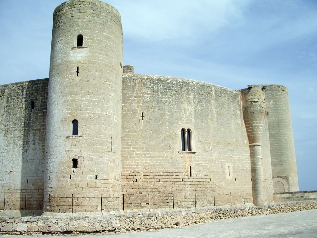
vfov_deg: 40.7
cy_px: 119
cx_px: 158
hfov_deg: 52.6
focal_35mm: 35
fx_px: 321
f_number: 4.3
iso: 50
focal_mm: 5.8
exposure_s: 1/800
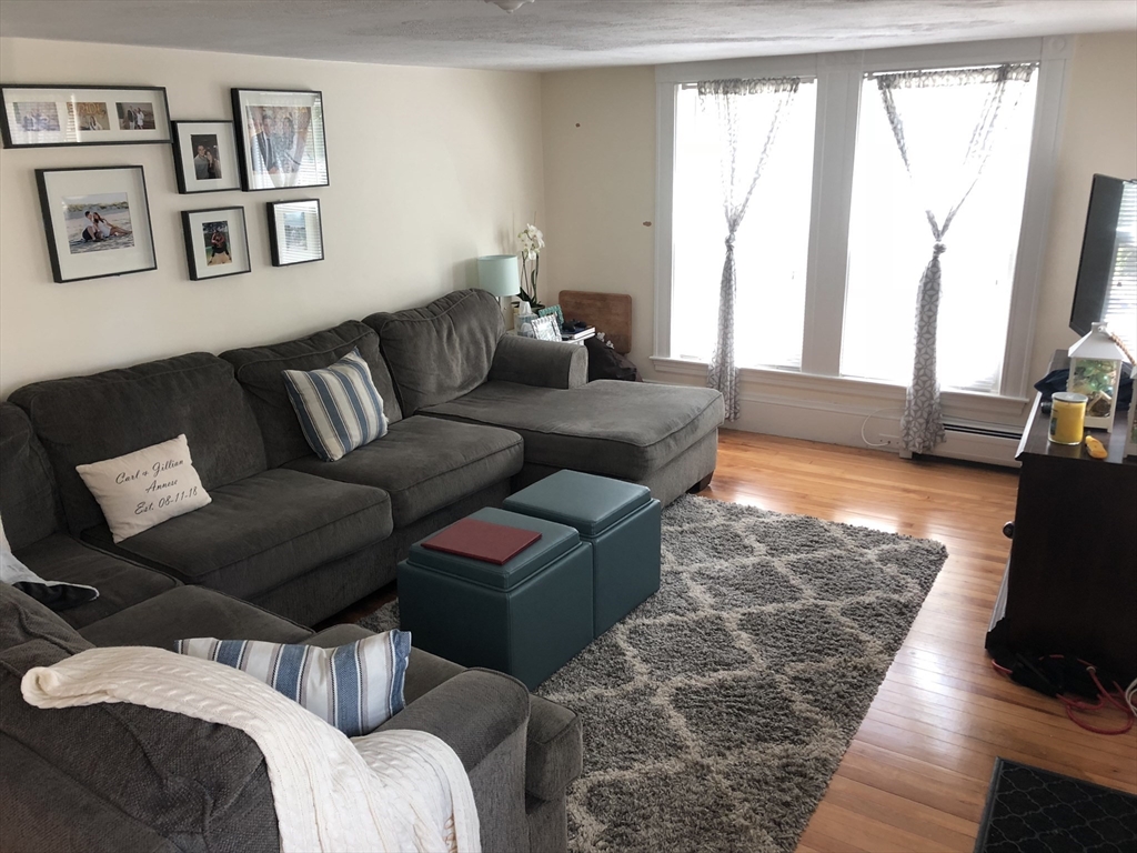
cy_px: 426
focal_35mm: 28
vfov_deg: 49.7
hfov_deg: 63.4
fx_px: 920
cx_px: 568
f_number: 1.8
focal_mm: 3.99
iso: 40
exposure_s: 1/20
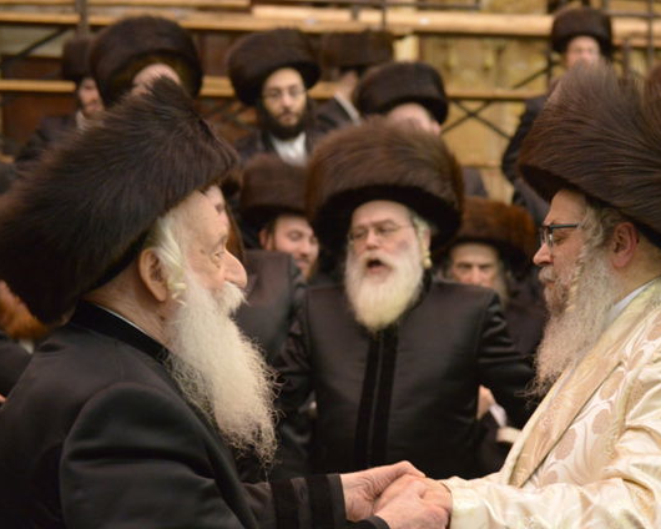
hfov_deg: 21.6
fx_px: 1702
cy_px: 386
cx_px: 574
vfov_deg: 17.6
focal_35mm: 87
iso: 3200
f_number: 3.2
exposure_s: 1/250
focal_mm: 48
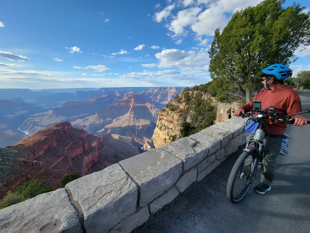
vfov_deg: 89.9
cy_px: 116
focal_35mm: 13
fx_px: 116
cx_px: 155
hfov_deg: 106.2
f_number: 2.2
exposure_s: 1/934
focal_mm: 2.2
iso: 50
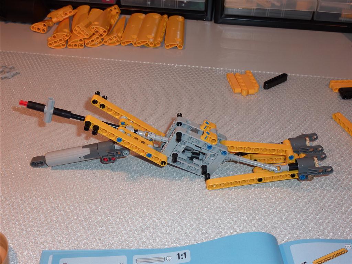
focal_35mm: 42
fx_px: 427
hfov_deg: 44.8
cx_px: 176
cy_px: 132
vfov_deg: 34.3
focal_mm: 6.9
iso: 100
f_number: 3.7
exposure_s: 1/30
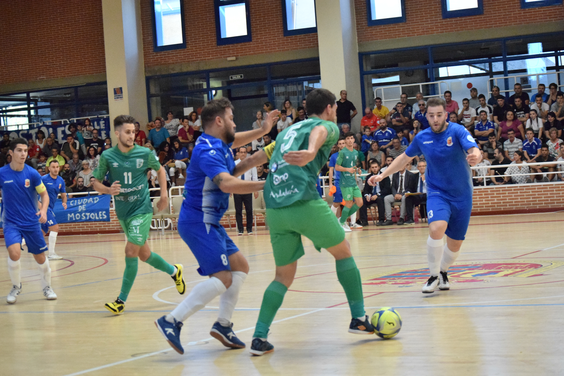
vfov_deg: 16.6
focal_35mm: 82
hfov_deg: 24.6
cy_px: 188
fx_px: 1292
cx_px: 282
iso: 6400
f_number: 4.5
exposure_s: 1/1250
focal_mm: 55
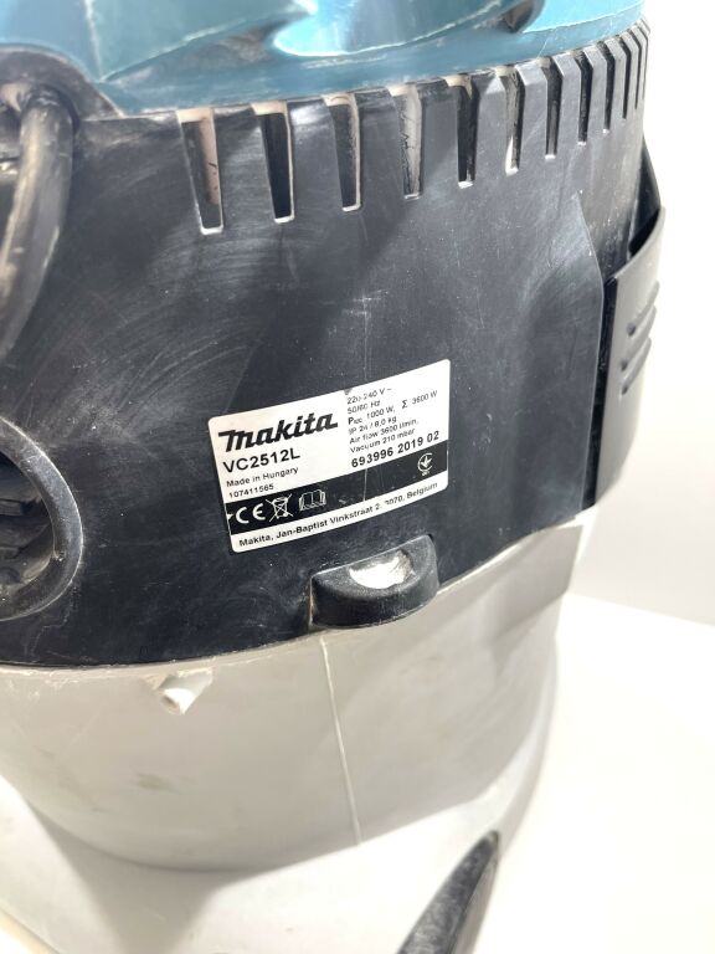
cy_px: 477
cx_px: 358
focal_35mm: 26
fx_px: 716
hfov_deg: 53.1
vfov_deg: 67.3
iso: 64
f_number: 1.6
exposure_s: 1/100
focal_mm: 5.1
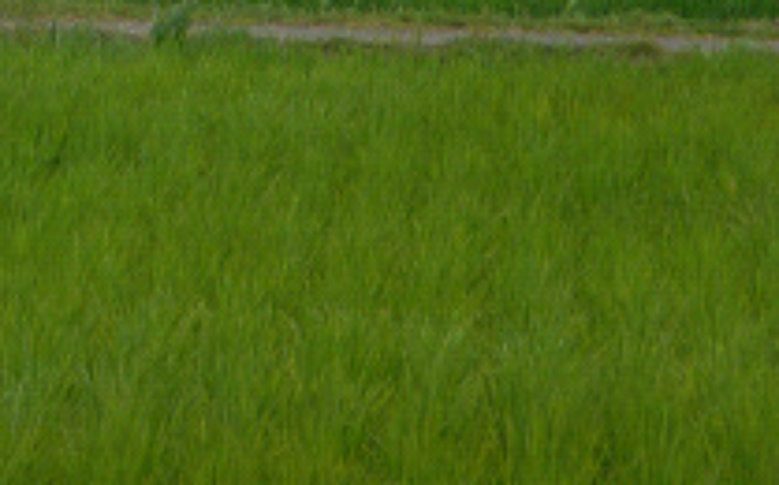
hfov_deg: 3.6
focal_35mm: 589
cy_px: -297
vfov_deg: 2.2
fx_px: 12488
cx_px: -106
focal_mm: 34.2
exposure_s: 1/640
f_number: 4.8
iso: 100
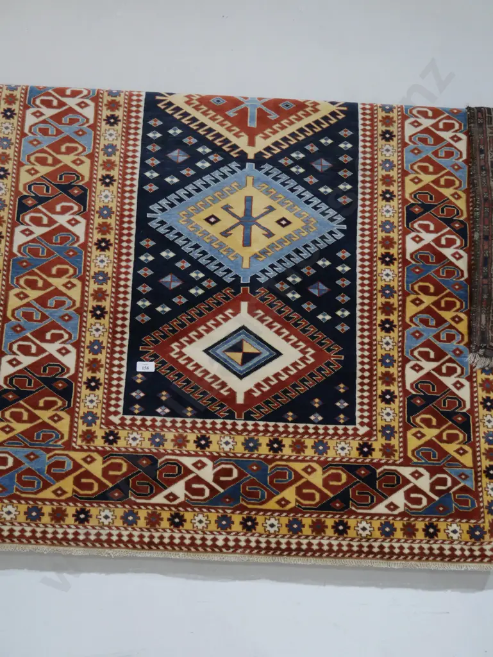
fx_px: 645
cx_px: 246
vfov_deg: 53.9
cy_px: 328
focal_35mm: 34
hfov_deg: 41.8
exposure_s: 1/60
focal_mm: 17
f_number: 4
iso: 1250
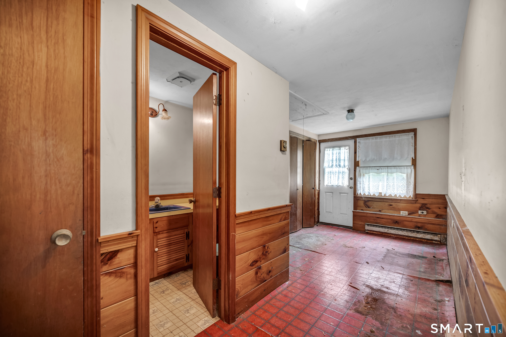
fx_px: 197
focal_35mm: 14
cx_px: 253
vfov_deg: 81.1
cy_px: 168
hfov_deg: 104.3
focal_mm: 14
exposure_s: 1/20
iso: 320
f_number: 4
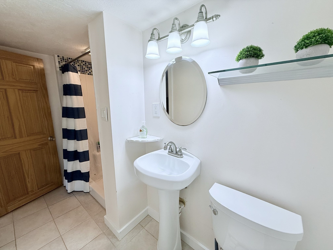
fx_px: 135
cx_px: 166
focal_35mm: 14
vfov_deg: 85.7
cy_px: 125
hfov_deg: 102.1
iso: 80
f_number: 2.2
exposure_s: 1/120
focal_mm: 2.22
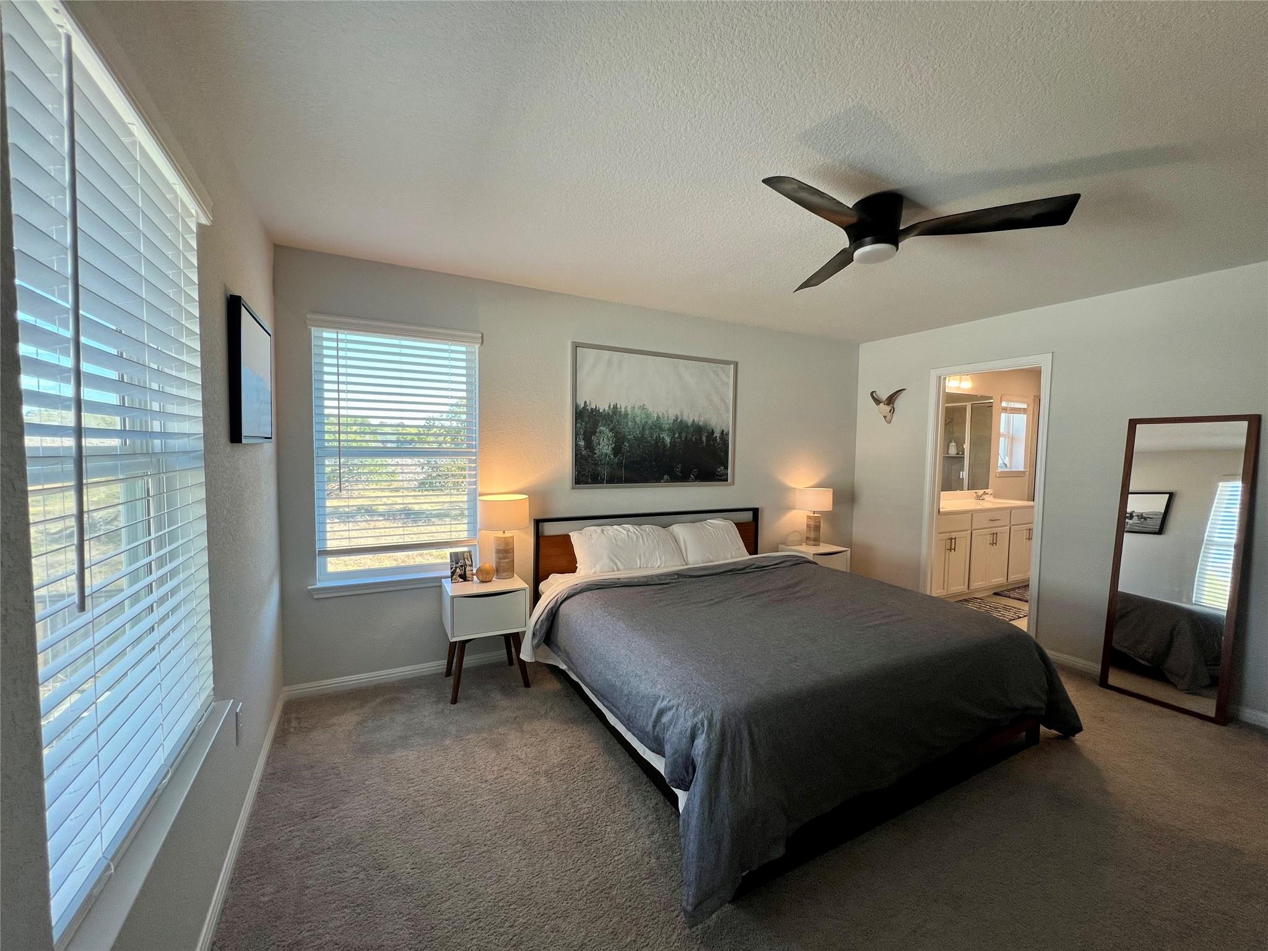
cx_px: 634
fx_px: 476
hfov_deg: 106.2
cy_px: 476
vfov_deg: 89.9
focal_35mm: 13
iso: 80
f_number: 1.8
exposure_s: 1/120
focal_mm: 1.57
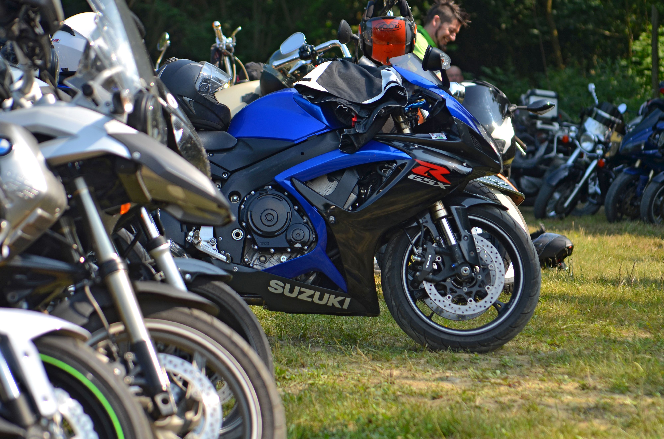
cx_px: 332
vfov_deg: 7.6
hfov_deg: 11.4
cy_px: 220
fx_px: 3313
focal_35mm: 180
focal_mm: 120
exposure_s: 1/640
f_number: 4
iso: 100
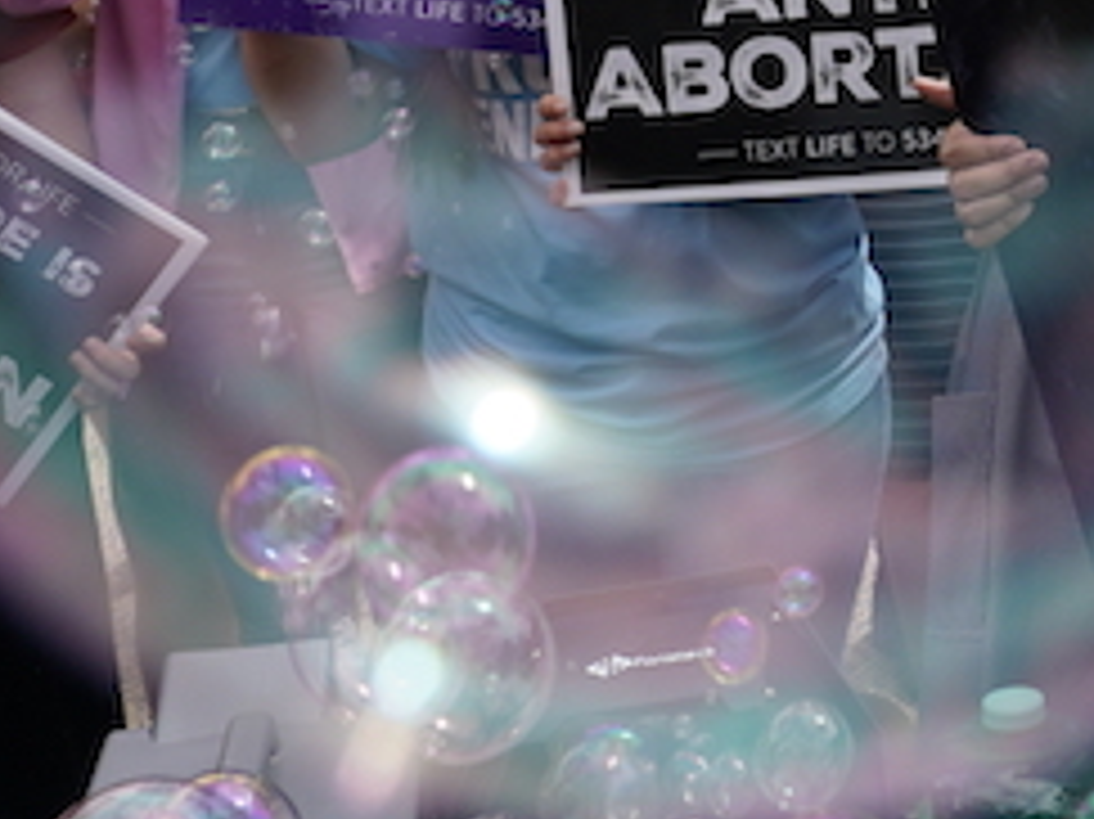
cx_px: 1044
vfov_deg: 18.3
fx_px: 2401
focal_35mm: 76
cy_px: -180
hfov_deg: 24.7
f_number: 10
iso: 200
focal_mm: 16
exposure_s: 1/250
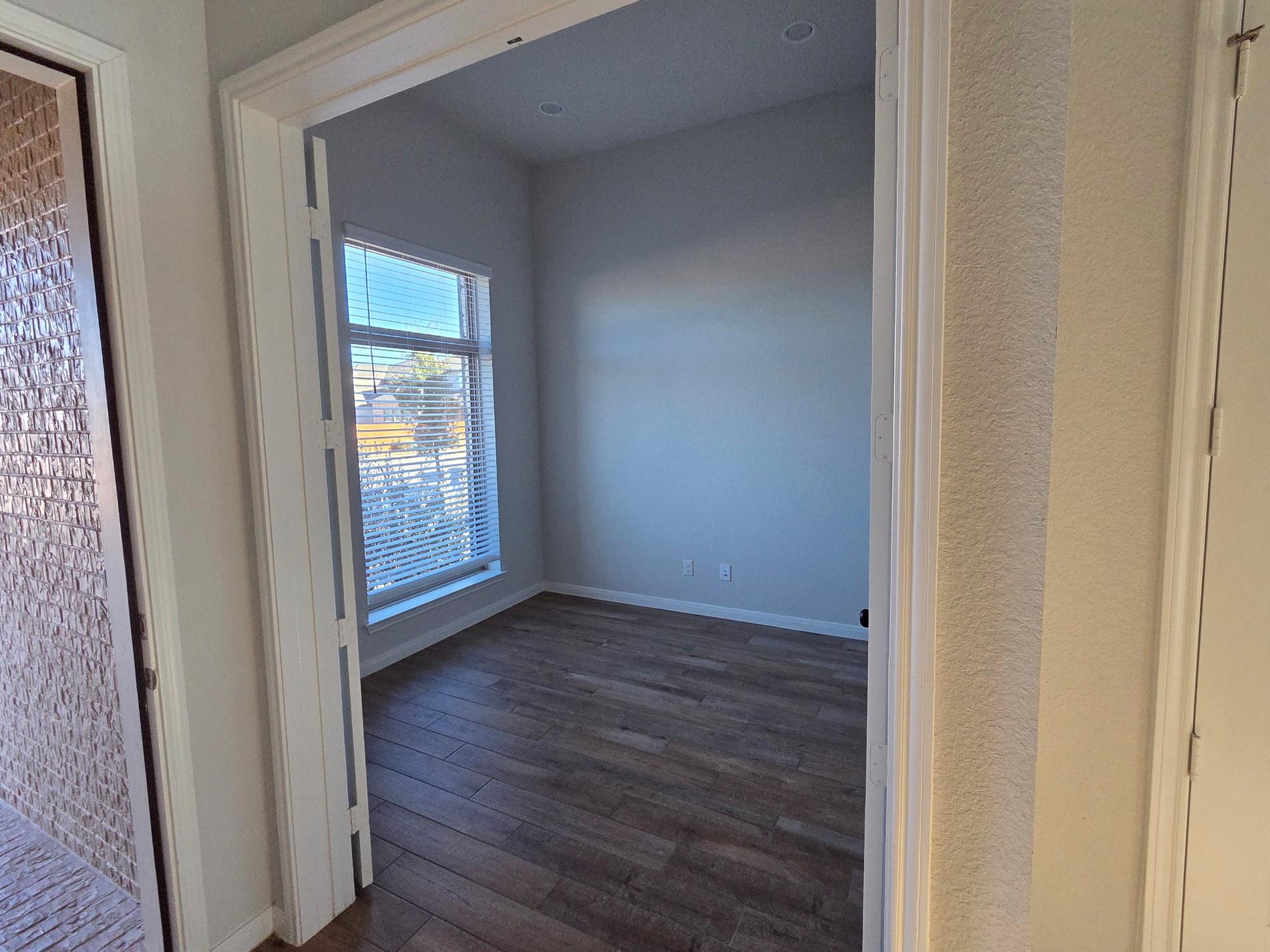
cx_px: 650
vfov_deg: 85.6
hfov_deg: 102.1
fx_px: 514
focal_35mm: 14
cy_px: 453
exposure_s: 1/359
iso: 400
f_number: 2.2
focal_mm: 2.2
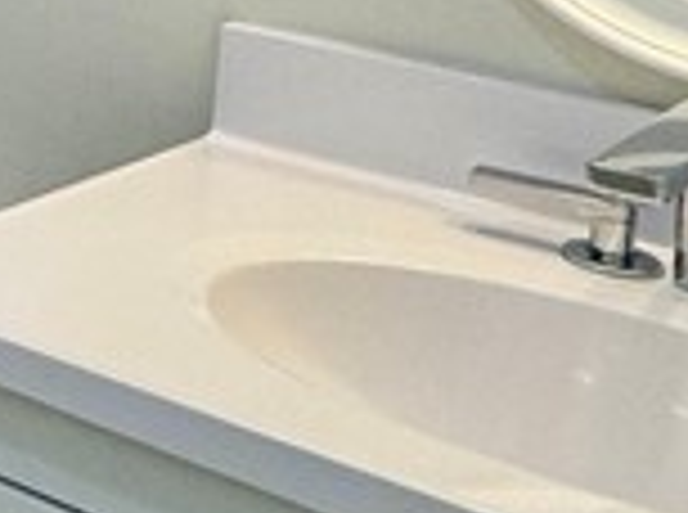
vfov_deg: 14.3
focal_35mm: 94
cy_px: -338
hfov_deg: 17.3
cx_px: -531
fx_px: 1864
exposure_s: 1/120
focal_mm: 2.22
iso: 100
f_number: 2.2
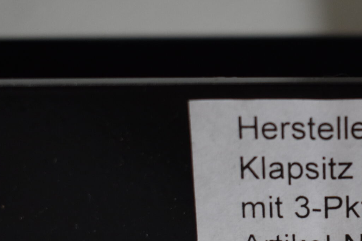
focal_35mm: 97
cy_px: 204
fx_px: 975
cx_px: 423
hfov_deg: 19.9
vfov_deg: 14.0
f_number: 4
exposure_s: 1/250
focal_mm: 26
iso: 800
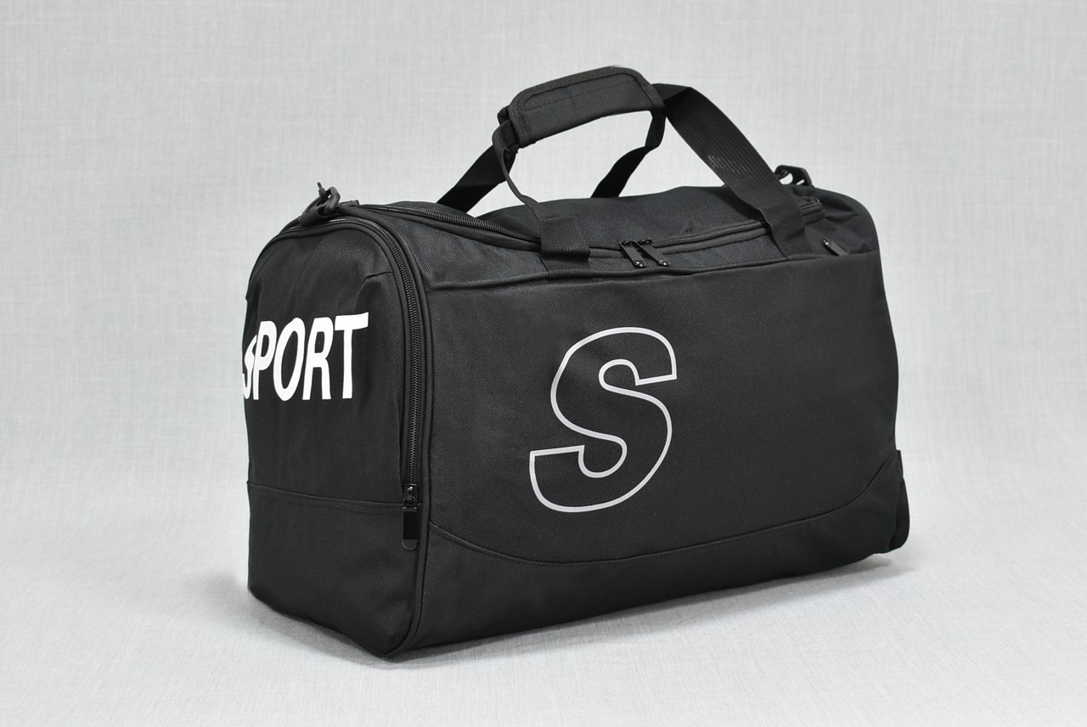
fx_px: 1541
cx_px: 544
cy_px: 364
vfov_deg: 26.5
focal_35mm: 51
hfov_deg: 38.8
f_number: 5.6
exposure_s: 1/10
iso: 100
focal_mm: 34
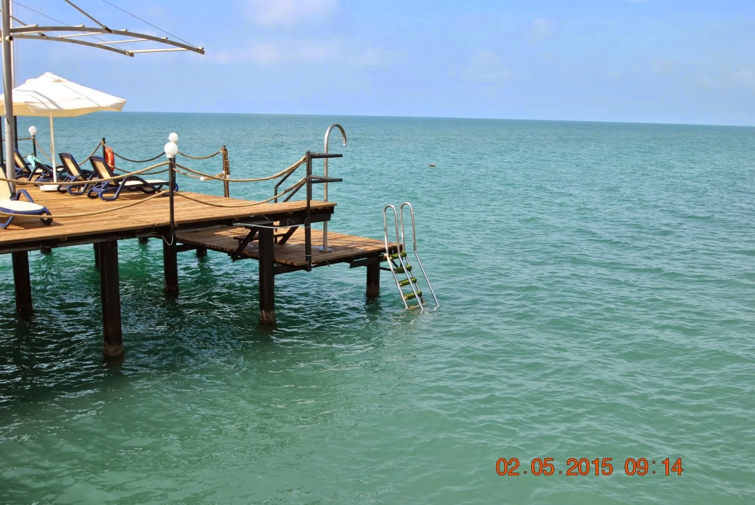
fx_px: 756
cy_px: 252
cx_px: 378
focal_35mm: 36
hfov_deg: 53.1
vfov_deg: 37.0
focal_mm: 24
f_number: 7.1
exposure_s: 1/200
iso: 100
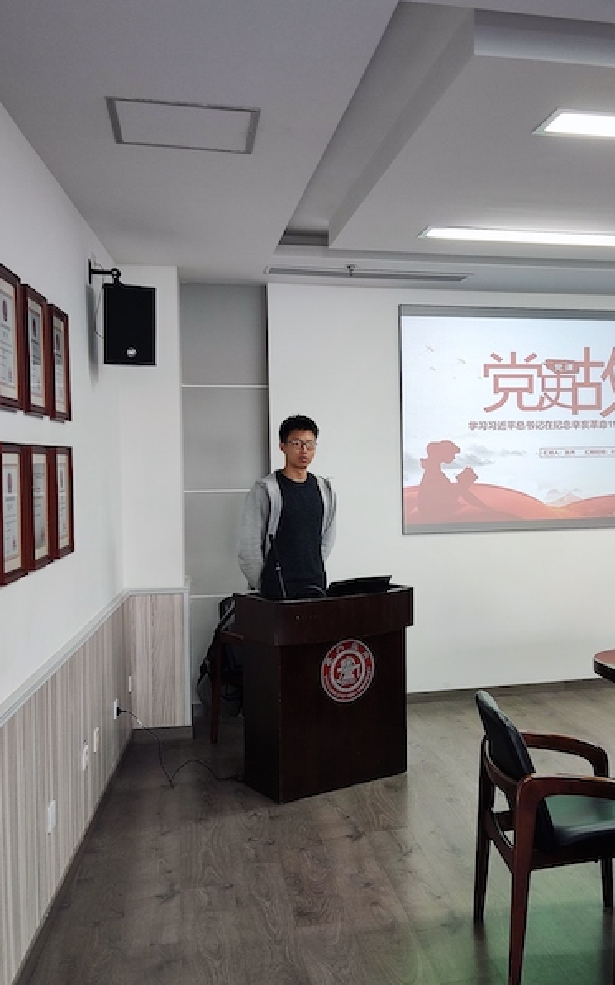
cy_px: 492
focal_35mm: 37
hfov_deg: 33.8
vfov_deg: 52.8
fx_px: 993
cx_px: 453
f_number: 1.79
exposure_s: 1/50
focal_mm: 4.71
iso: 139
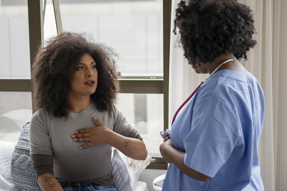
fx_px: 415
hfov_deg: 38.2
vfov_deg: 26.0
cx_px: 144
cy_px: 96
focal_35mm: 52
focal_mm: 35
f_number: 1.8
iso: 1250
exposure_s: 1/250
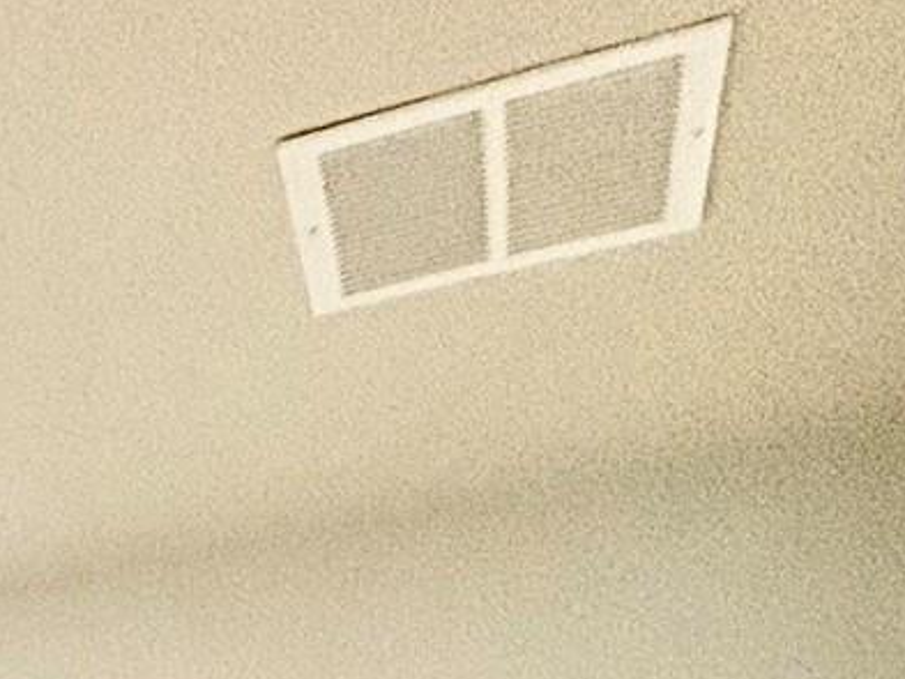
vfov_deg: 13.7
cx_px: -562
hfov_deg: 21.1
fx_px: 1909
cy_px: 1673
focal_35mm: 73
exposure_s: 1/60
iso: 250
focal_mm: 2.22
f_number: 2.2
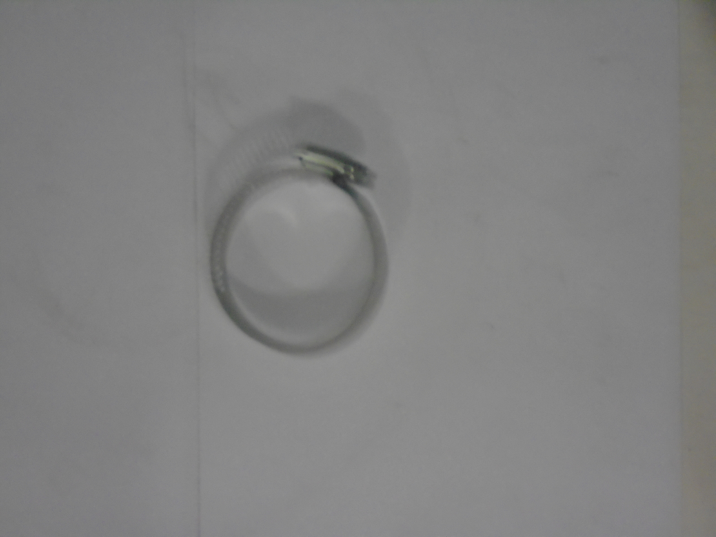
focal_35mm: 130
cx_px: 358
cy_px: 268
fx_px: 2689
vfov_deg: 11.4
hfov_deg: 15.2
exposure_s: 1/10
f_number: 6.4
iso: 800
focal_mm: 23
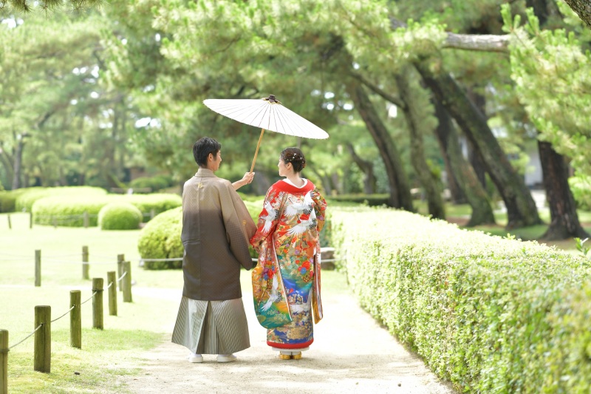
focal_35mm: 105
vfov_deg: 13.0
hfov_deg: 19.5
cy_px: 197
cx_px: 296
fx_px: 1723
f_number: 2.5
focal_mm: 105
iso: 100
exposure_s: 1/250
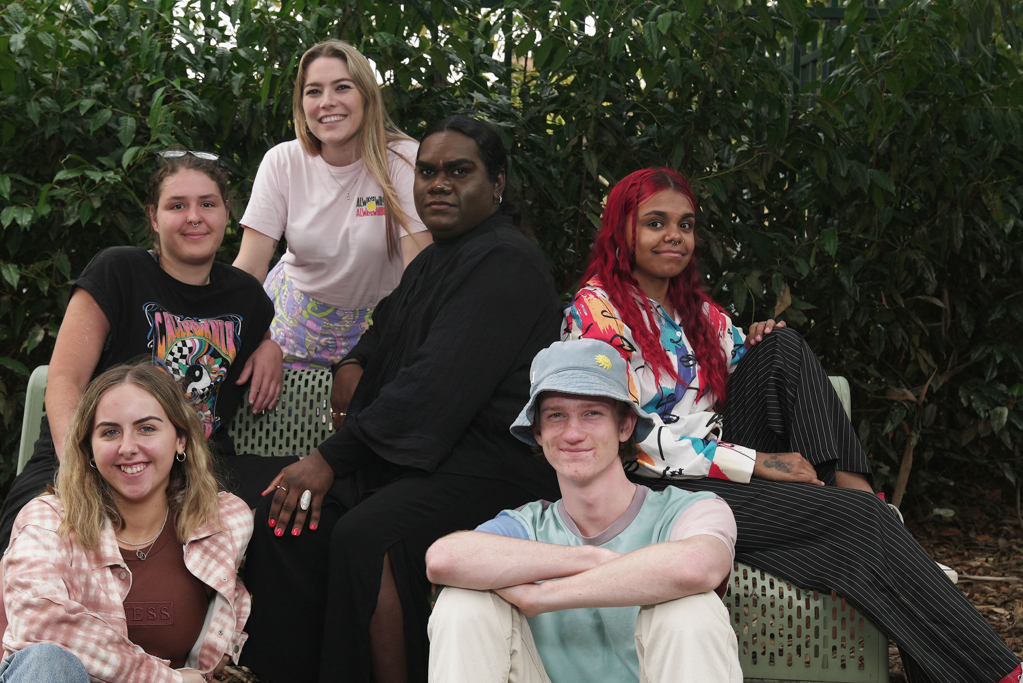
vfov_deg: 25.1
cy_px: 397
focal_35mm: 54
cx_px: 396
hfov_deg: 36.7
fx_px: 1535
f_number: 6.3
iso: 320
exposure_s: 1/200
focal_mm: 42
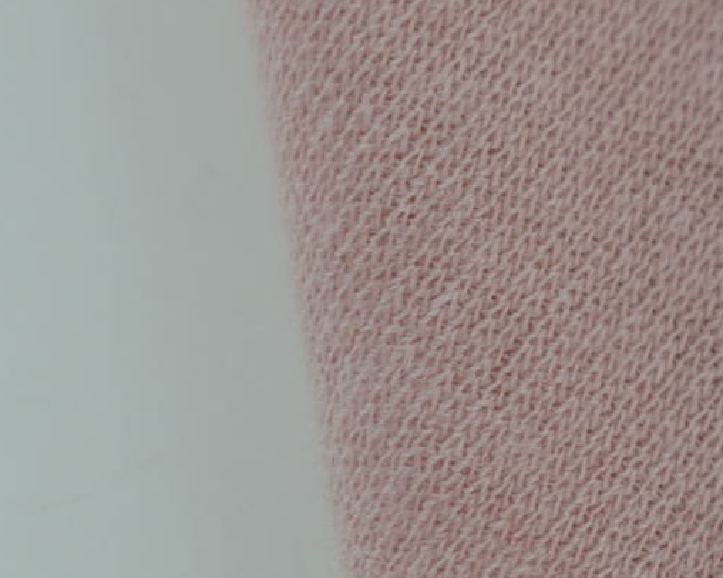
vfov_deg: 5.6
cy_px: 191
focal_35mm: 278
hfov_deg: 6.7
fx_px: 5946
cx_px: 1564
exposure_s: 1/250
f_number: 3.5
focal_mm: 50
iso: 100
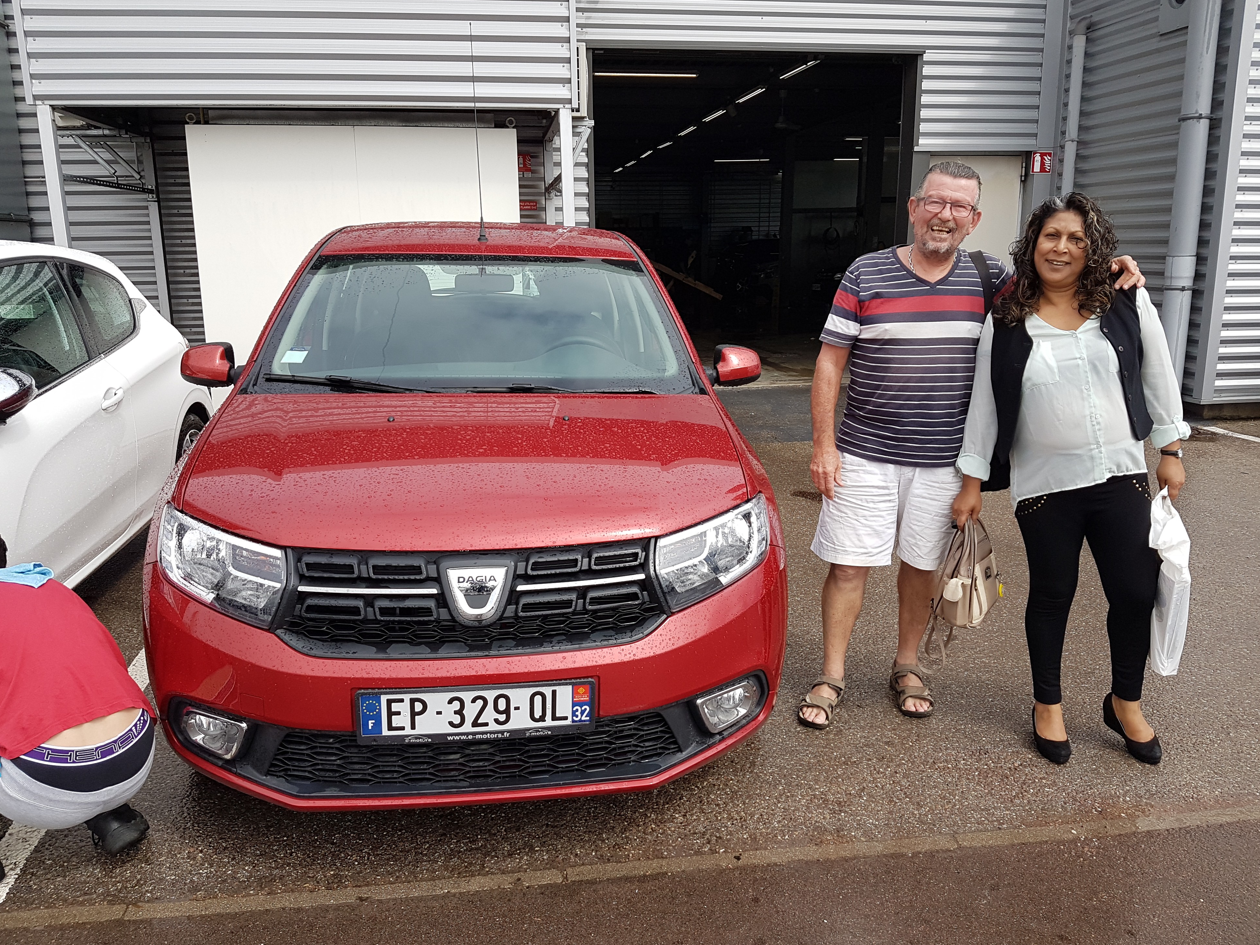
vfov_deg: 51.3
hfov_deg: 65.3
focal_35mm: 27
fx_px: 983
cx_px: 641
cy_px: 482
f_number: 1.7
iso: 40
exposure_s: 1/1568
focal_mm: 4.2
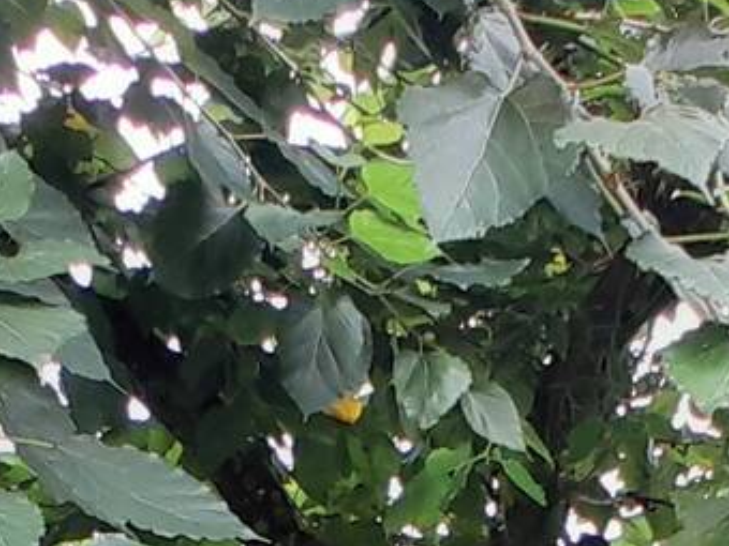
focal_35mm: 72
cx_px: 302
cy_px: 987
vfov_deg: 16.9
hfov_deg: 27.0
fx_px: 1516
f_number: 2.2
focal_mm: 1.46
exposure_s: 1/153
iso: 40
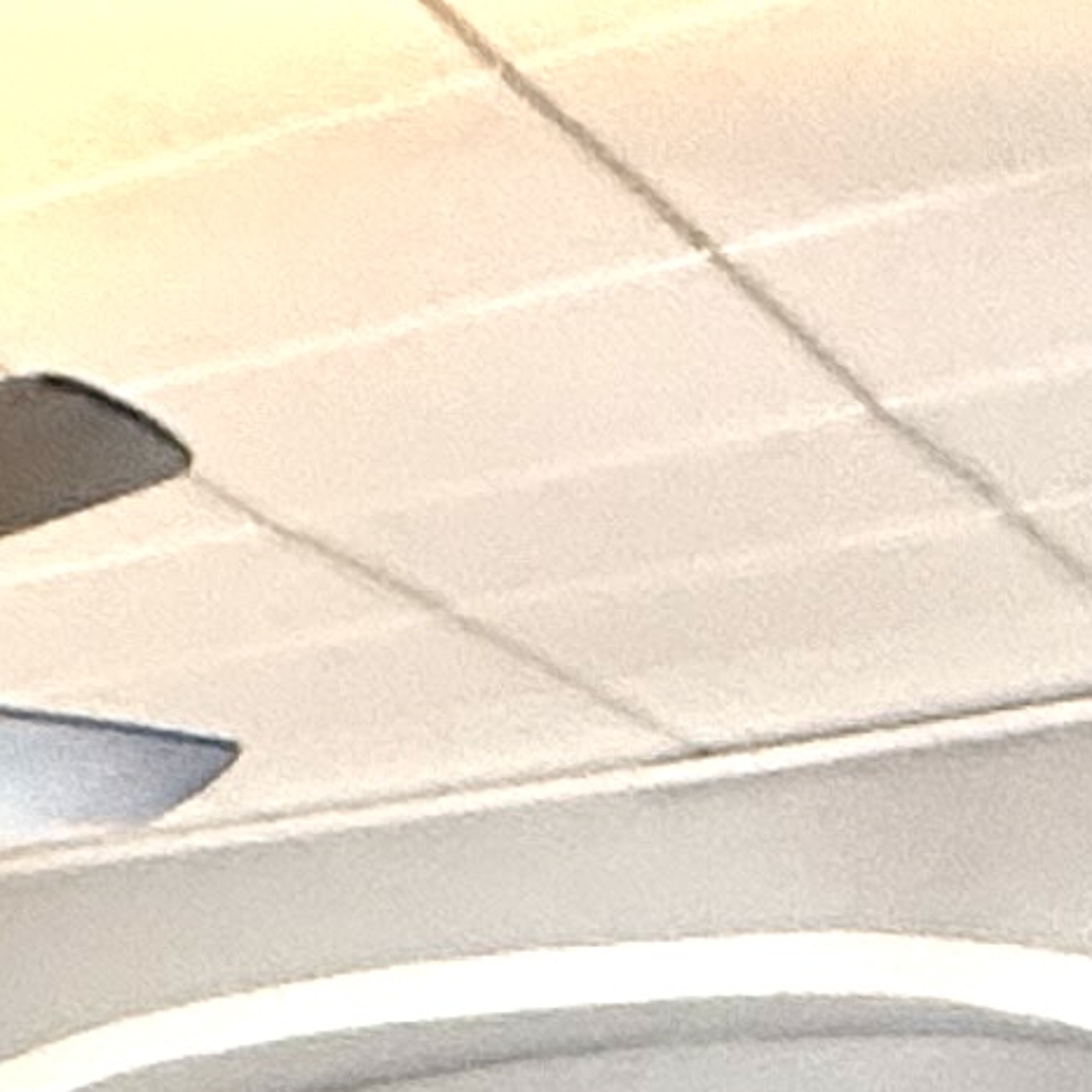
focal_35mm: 107
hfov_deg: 12.7
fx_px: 3819
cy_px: 2821
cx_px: -1523
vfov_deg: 12.1
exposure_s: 1/69
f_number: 2.2
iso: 320
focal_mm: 2.22
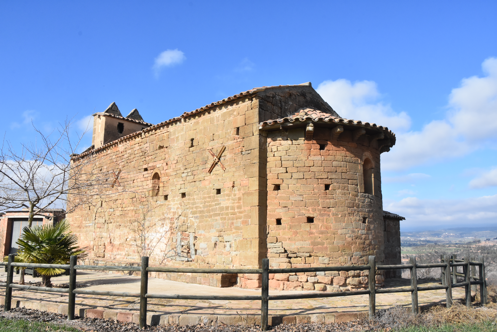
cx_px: 248
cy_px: 166
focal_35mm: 27
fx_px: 373
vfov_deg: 48.0
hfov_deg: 67.4
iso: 1000
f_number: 14
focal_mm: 18
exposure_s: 1/800
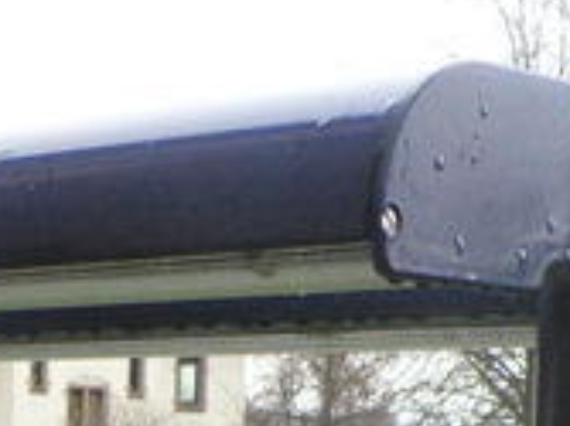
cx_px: -137
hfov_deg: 14.2
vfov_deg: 10.4
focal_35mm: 134
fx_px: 2205
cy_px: 769
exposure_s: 1/100
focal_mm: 6
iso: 400
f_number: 3.2
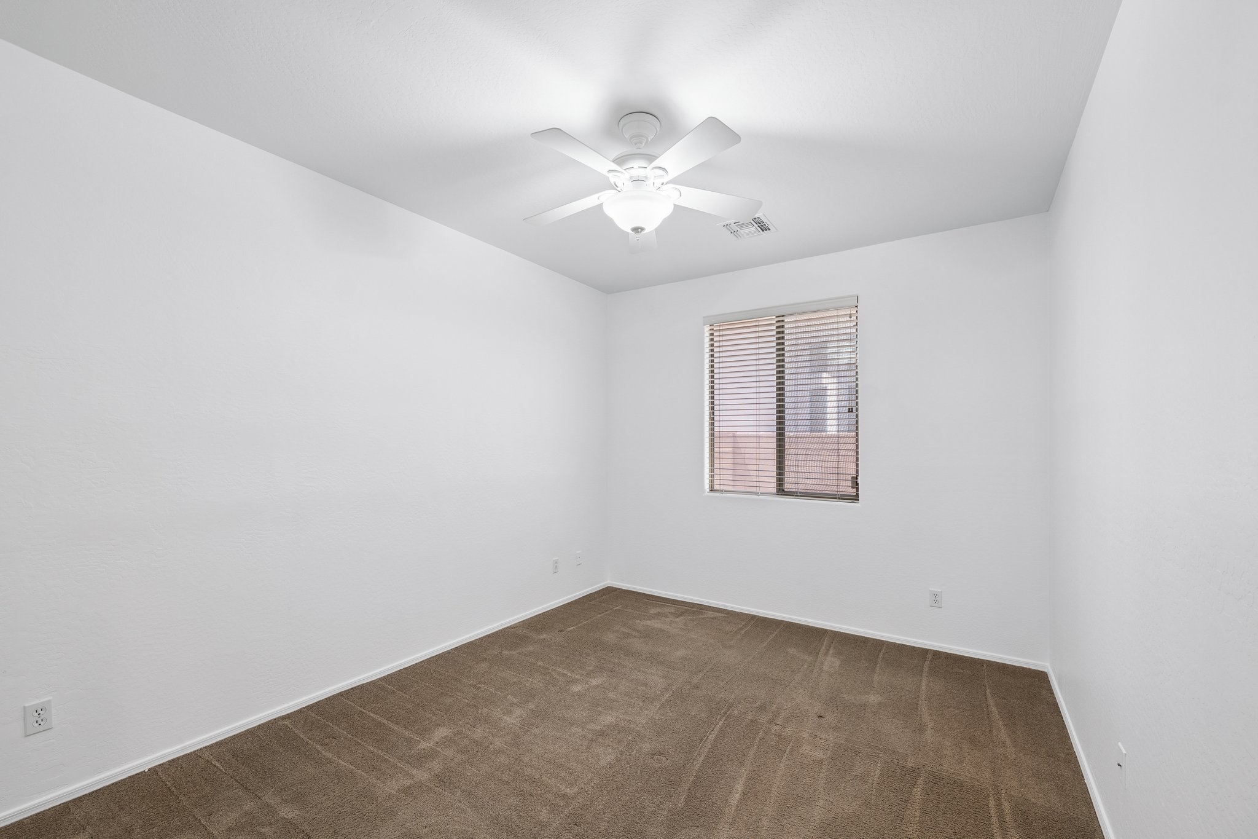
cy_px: 420
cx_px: 629
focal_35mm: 14
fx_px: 489
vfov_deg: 81.2
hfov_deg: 104.3
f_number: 8
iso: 400
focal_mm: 14
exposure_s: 1/13
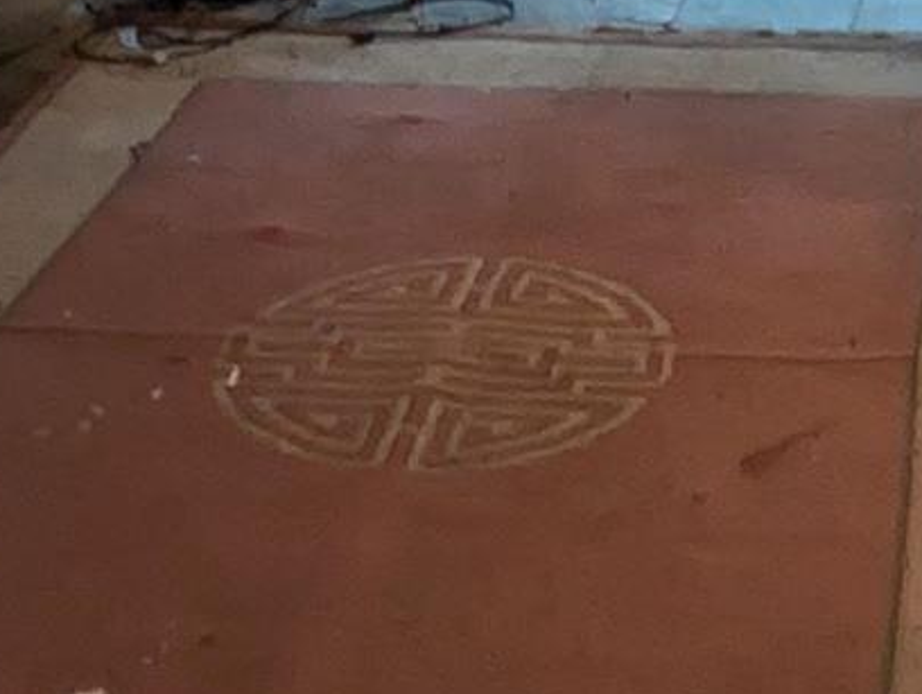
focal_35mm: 90
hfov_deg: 21.3
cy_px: -506
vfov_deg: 14.7
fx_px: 2400
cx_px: 820
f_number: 1.7
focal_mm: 2.02
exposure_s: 1/24
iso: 222
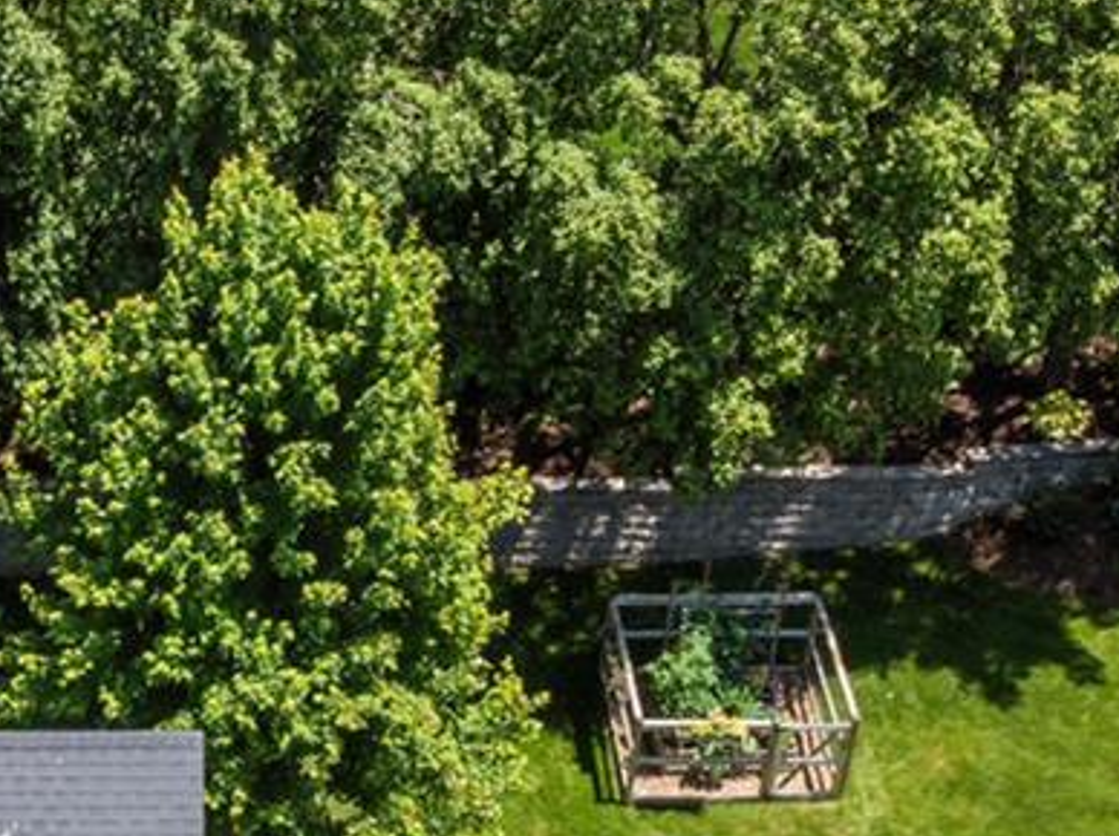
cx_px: -26
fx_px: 3196
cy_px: 1088
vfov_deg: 14.3
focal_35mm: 99
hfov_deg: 19.2
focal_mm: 12.29
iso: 100
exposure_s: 1/200
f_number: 8
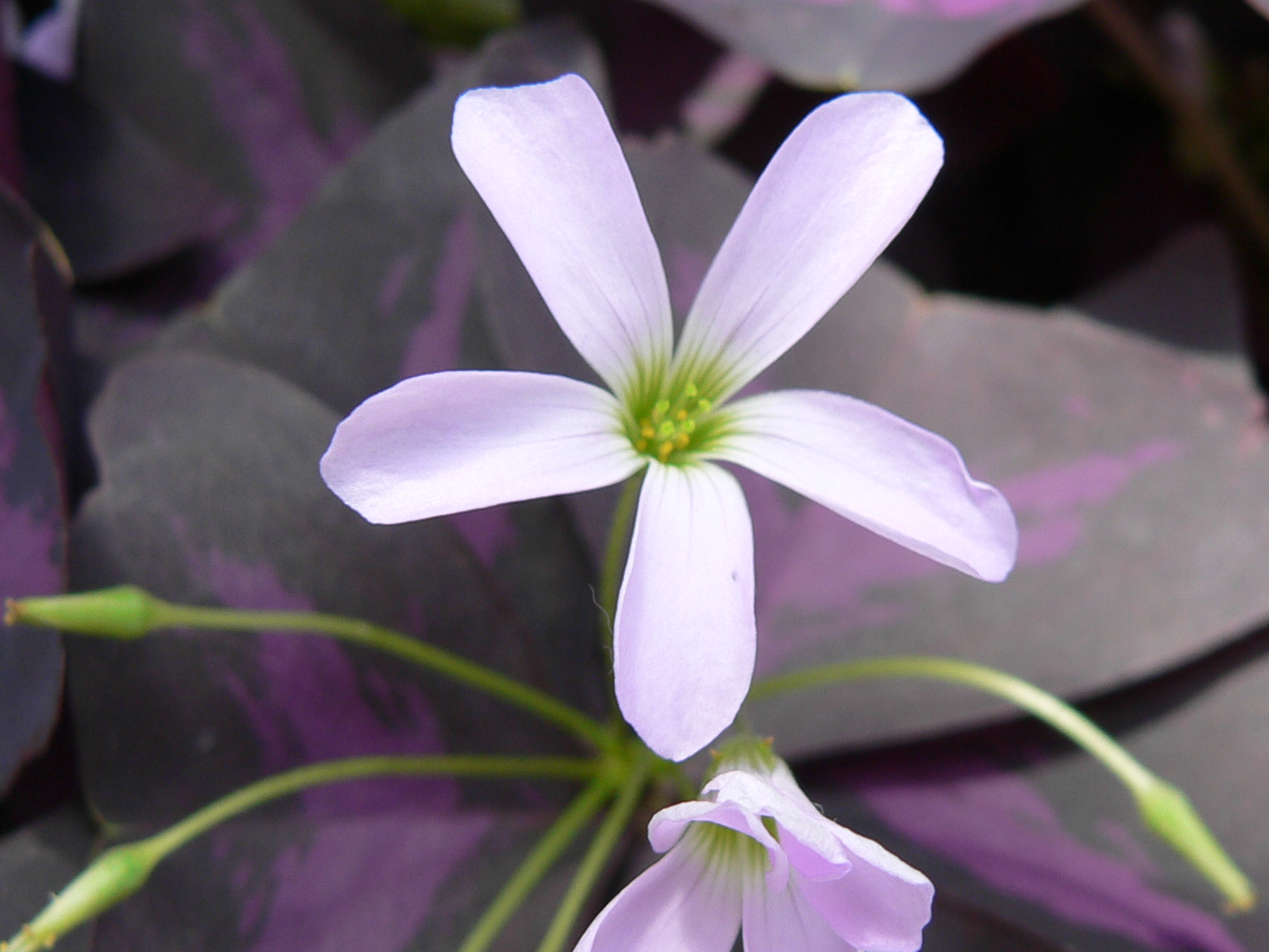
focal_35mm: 59
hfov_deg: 32.7
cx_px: 711
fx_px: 2163
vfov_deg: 24.6
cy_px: 673
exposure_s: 1/125
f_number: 2.8
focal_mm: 6
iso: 80
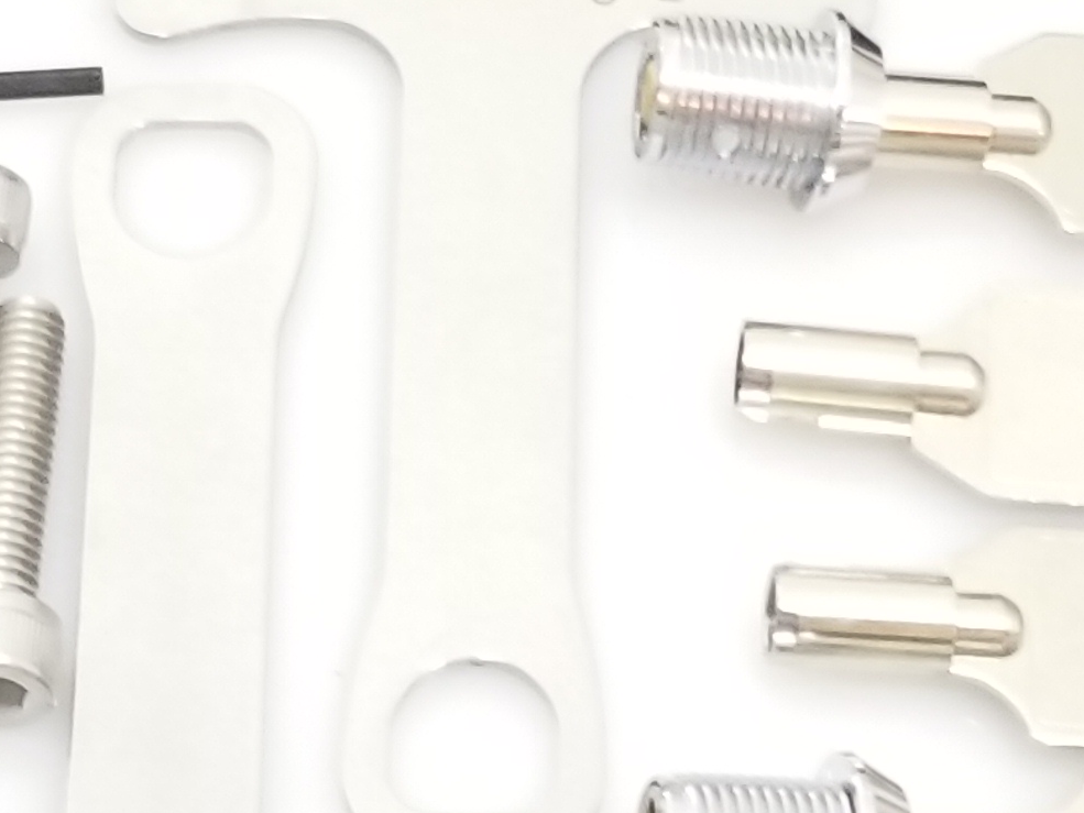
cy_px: 315
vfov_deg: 19.4
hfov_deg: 25.6
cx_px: 447
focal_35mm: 76
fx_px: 2380
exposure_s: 1/17
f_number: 1.7
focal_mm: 4.3
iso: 200
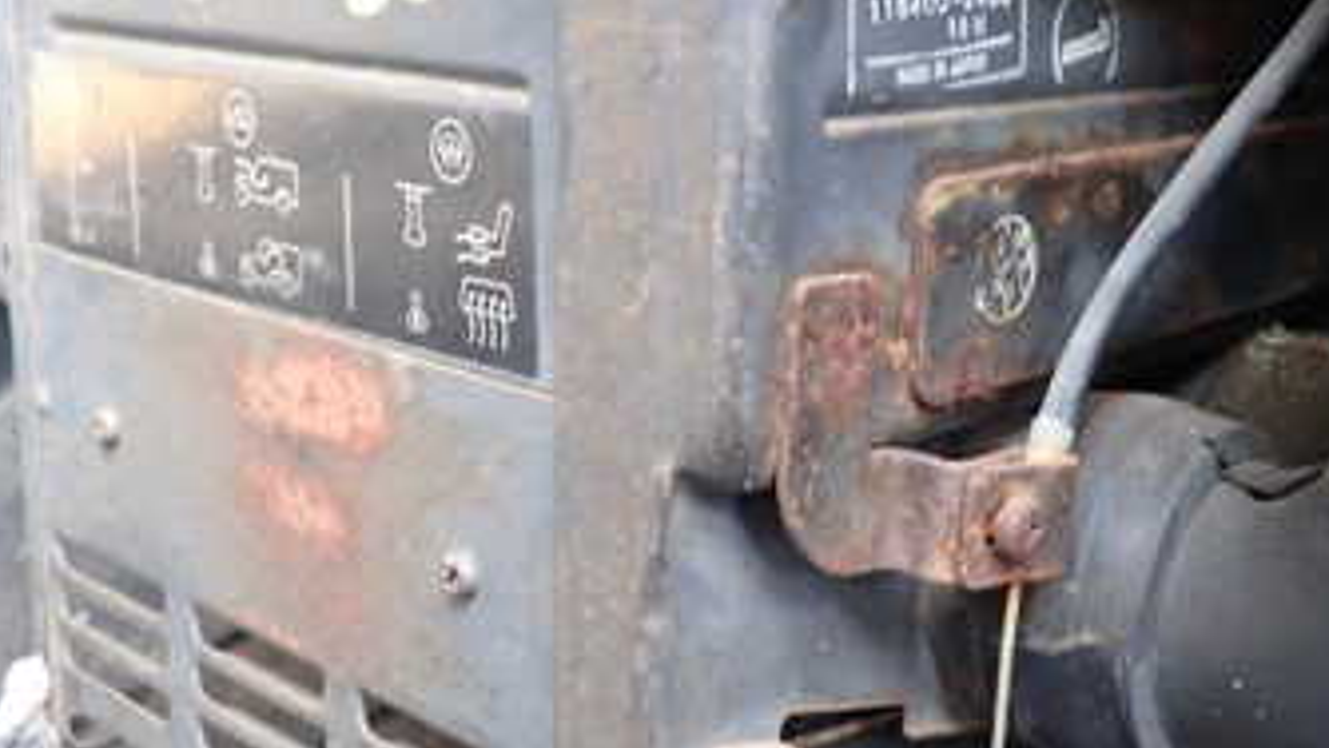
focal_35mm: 49
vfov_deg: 24.4
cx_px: 792
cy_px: 310
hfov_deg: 41.9
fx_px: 1727
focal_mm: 4.5
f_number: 2
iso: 200
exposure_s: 1/30
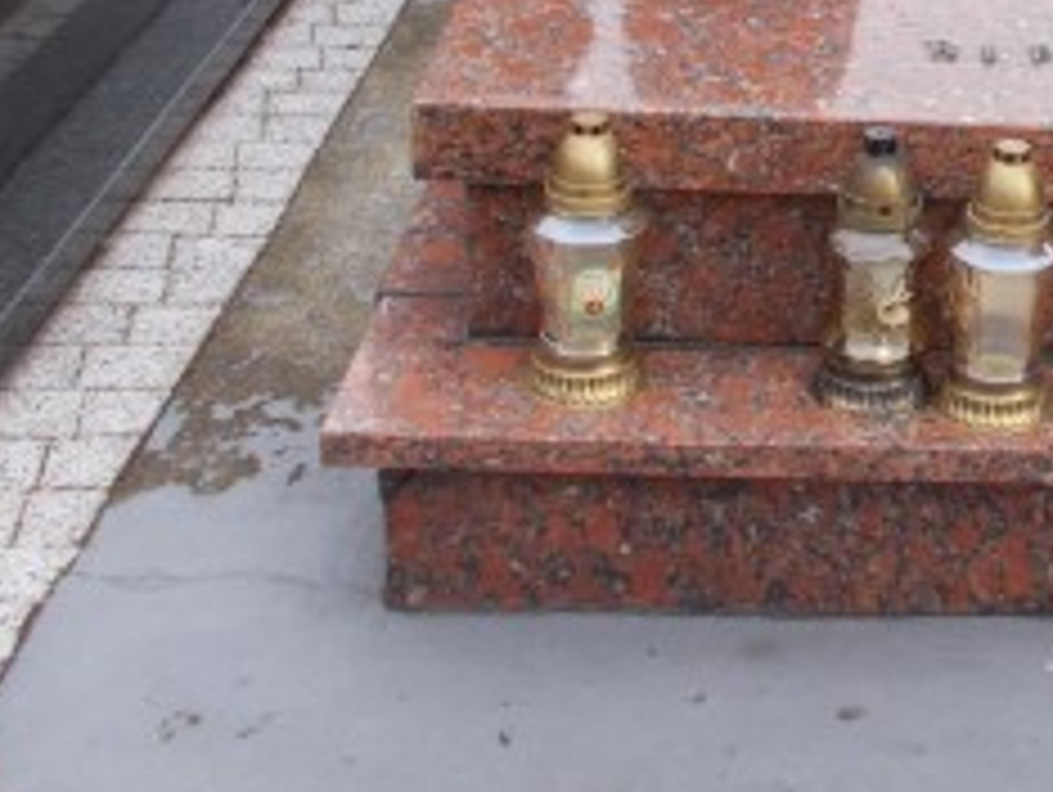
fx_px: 2162
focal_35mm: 71
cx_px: 1040
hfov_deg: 26.0
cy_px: -18
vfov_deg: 20.1
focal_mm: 4.6
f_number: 3.2
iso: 80
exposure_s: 1/125
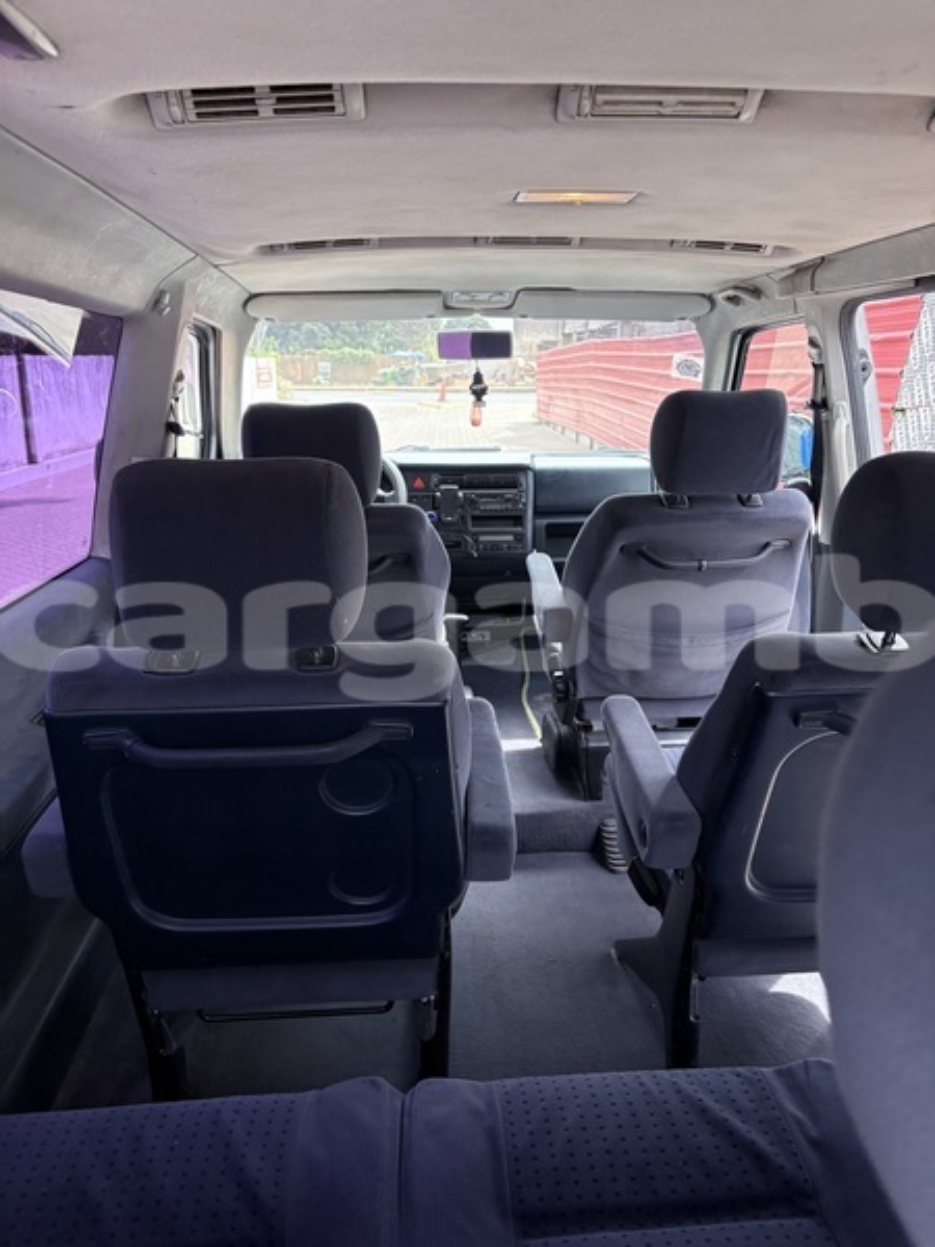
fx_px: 936
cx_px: 468
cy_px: 624
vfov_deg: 67.3
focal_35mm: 26
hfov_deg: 53.1
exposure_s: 1/232
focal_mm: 5.96
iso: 125
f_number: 1.6
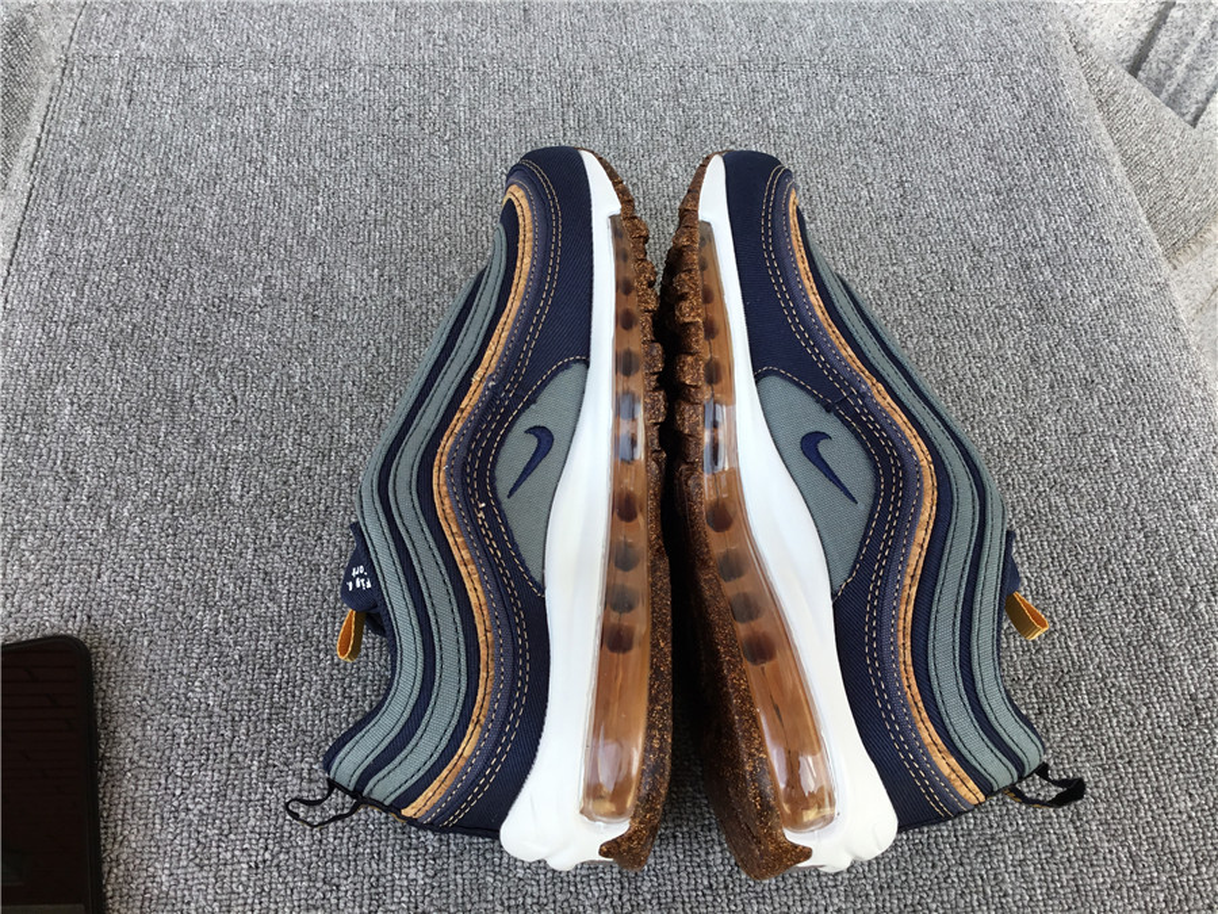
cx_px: 609
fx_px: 1091
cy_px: 457
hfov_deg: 58.4
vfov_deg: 45.4
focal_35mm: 31
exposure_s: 1/122
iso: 25
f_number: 2.4
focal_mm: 3.3
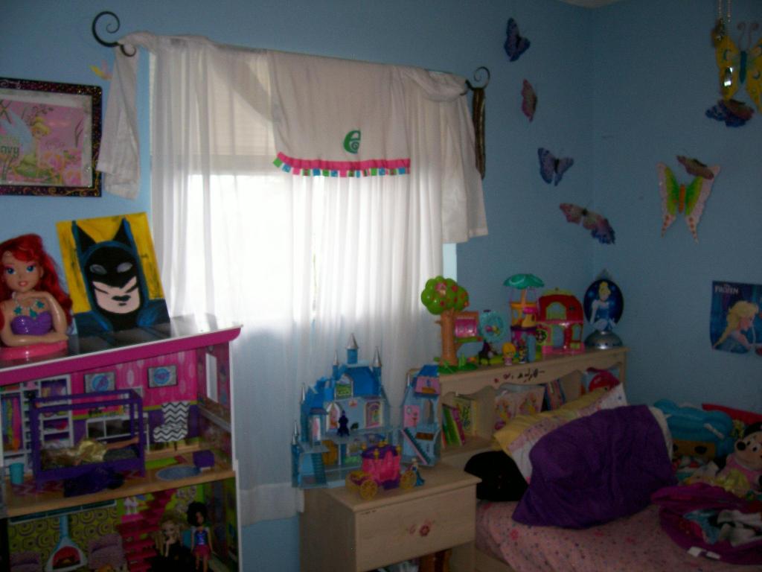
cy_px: 286
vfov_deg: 41.8
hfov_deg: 54.0
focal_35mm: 34
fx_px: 748
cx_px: 381
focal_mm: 5.6
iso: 80
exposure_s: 1/64
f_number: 2.7
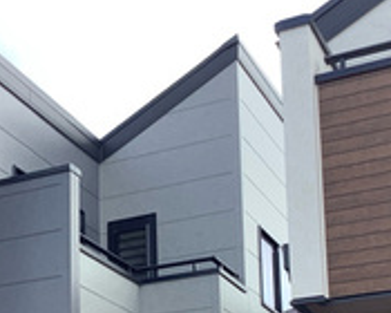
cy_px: 376
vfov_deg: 17.6
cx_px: 34
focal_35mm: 83
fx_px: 960
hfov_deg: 22.4
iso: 25
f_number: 2.4
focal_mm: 3.3
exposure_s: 1/599
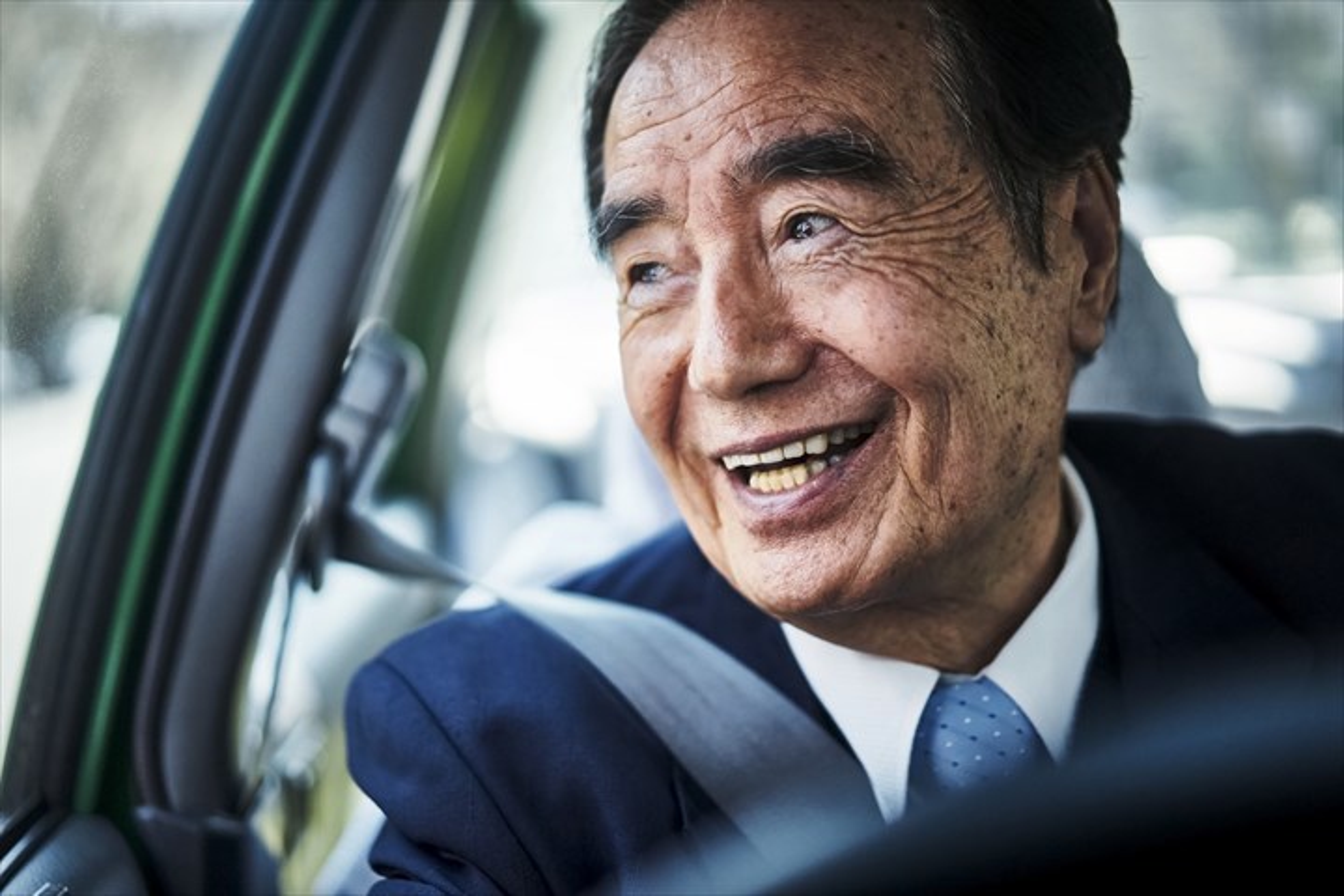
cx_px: 672
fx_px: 2053
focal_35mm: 55
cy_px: 448
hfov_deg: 36.2
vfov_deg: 24.6
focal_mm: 55
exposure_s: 1/2000
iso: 800
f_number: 1.8
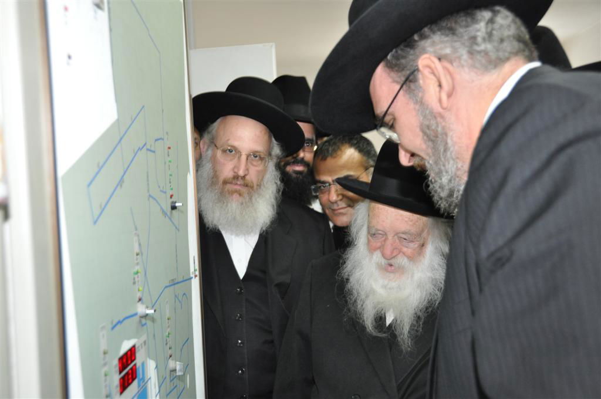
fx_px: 775
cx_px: 300
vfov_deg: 28.9
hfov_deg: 42.4
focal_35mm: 46
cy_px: 200
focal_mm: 31
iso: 800
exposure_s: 1/60
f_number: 4
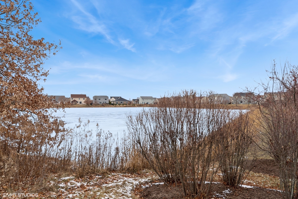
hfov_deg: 73.7
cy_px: 100
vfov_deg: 53.2
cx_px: 149
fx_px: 199
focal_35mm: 24
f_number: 9
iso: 200
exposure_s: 1/160
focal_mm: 24
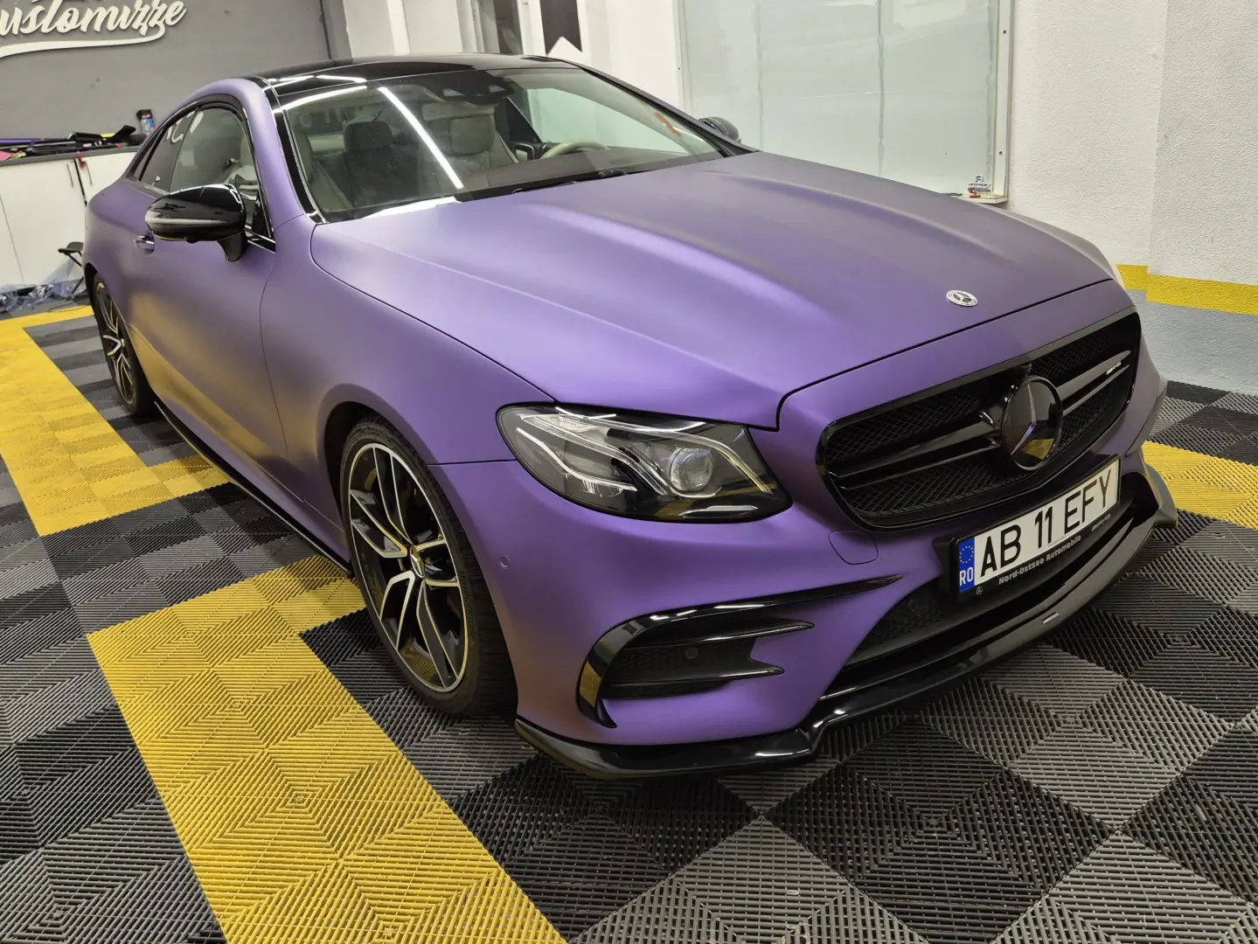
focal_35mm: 23
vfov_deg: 58.9
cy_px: 472
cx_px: 629
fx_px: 836
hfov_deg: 73.9
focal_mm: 5.4
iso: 200
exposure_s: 1/100
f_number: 1.8
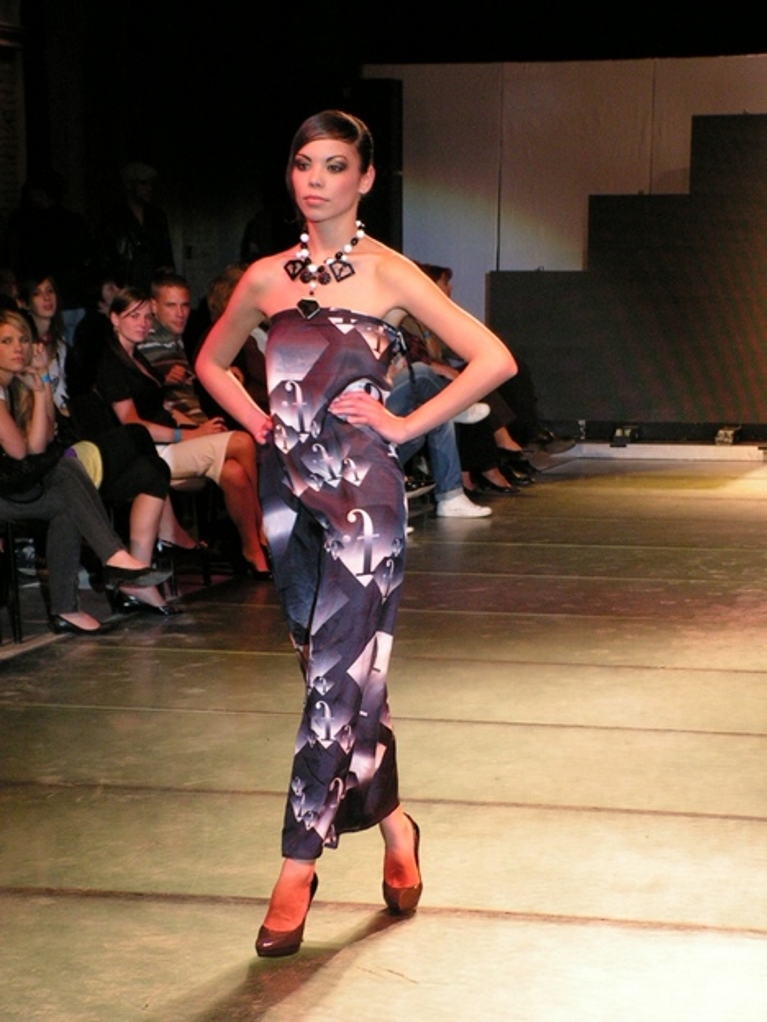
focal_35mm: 103
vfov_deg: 19.1
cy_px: 511
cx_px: 384
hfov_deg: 14.4
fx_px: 3043
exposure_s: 1/100
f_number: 3.4
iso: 160
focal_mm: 17.3
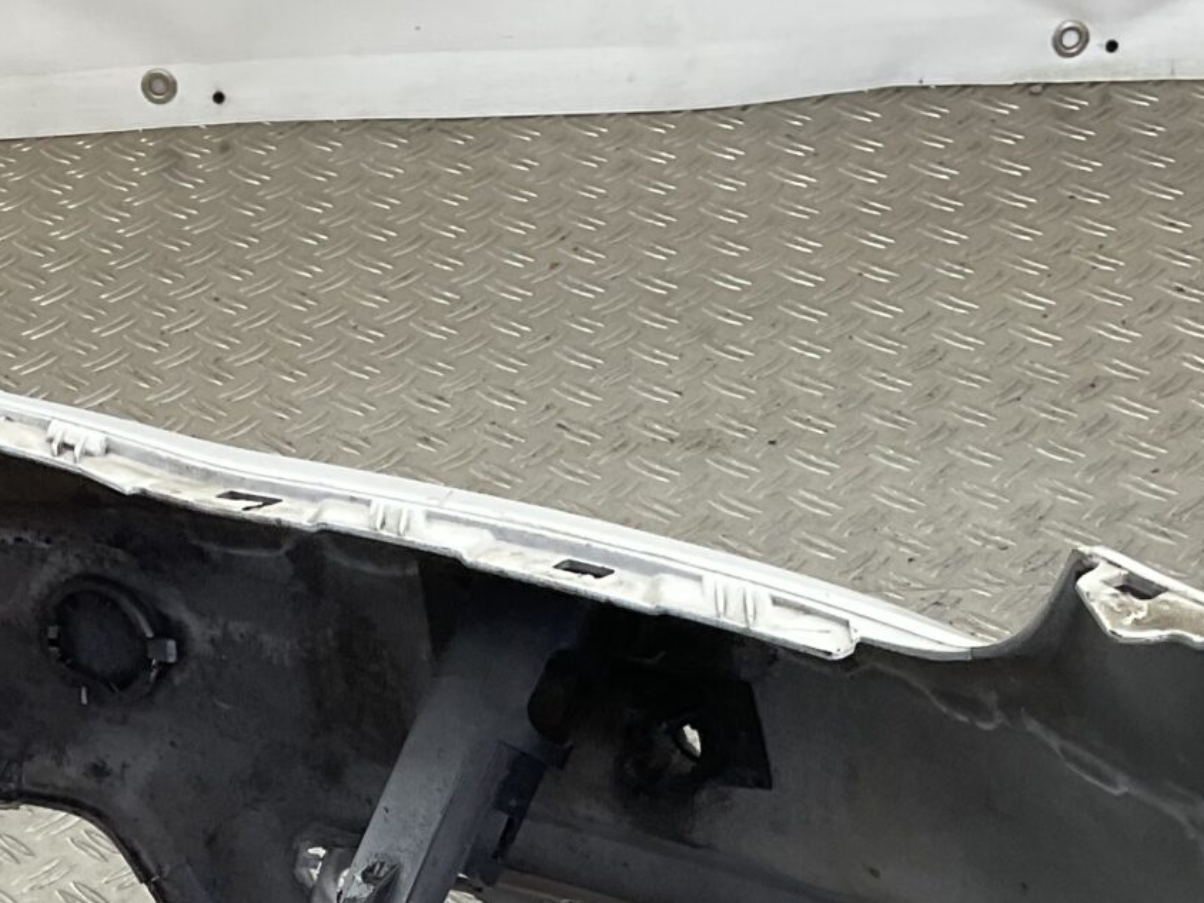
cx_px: 348
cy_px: 1184
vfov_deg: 15.9
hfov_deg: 22.1
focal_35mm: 88
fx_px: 3061
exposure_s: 1/120
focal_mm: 3
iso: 25
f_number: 1.8
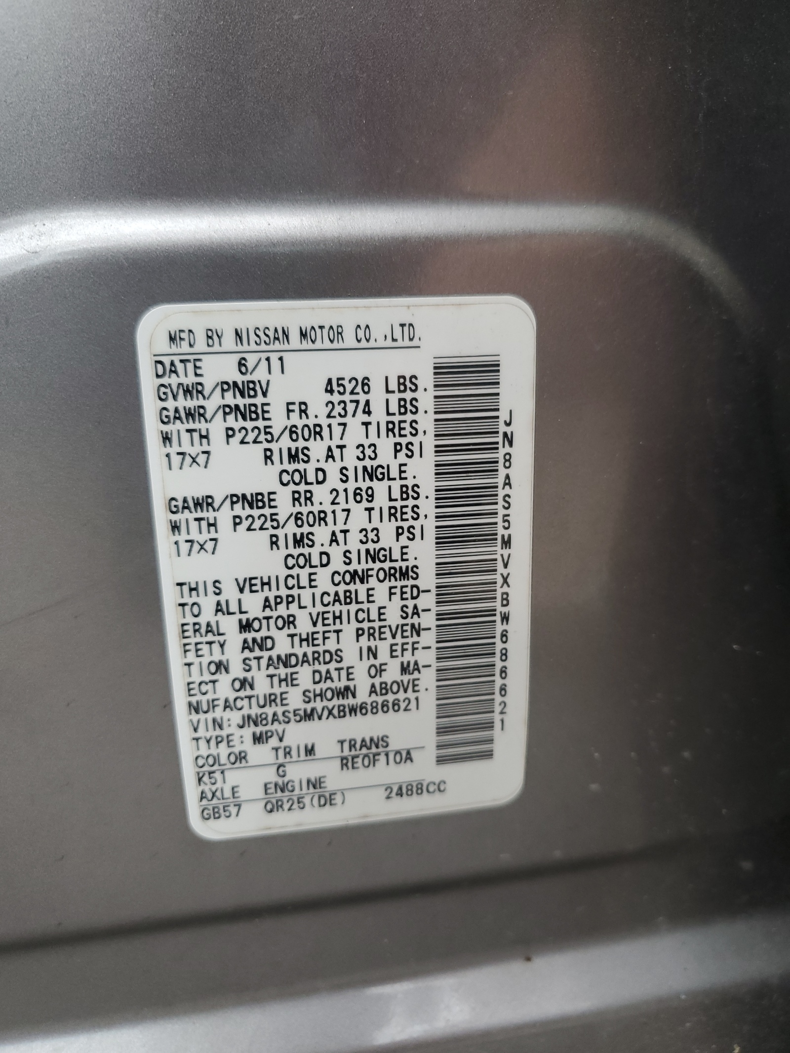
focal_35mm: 26
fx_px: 791
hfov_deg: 53.1
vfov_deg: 67.3
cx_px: 395
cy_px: 526
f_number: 1.5
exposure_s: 1/60.2
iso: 64
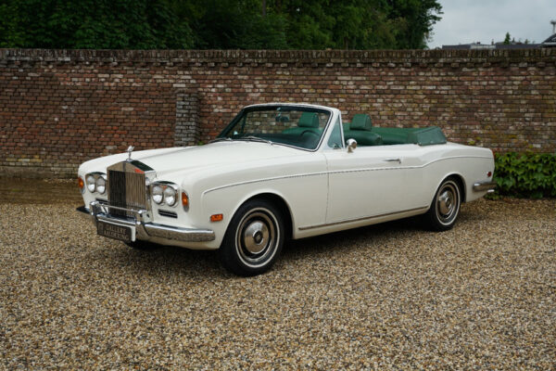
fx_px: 712
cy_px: 186
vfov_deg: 29.2
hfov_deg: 42.7
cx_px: 278
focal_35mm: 46
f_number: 6.3
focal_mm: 46.1
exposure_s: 1/250
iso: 100
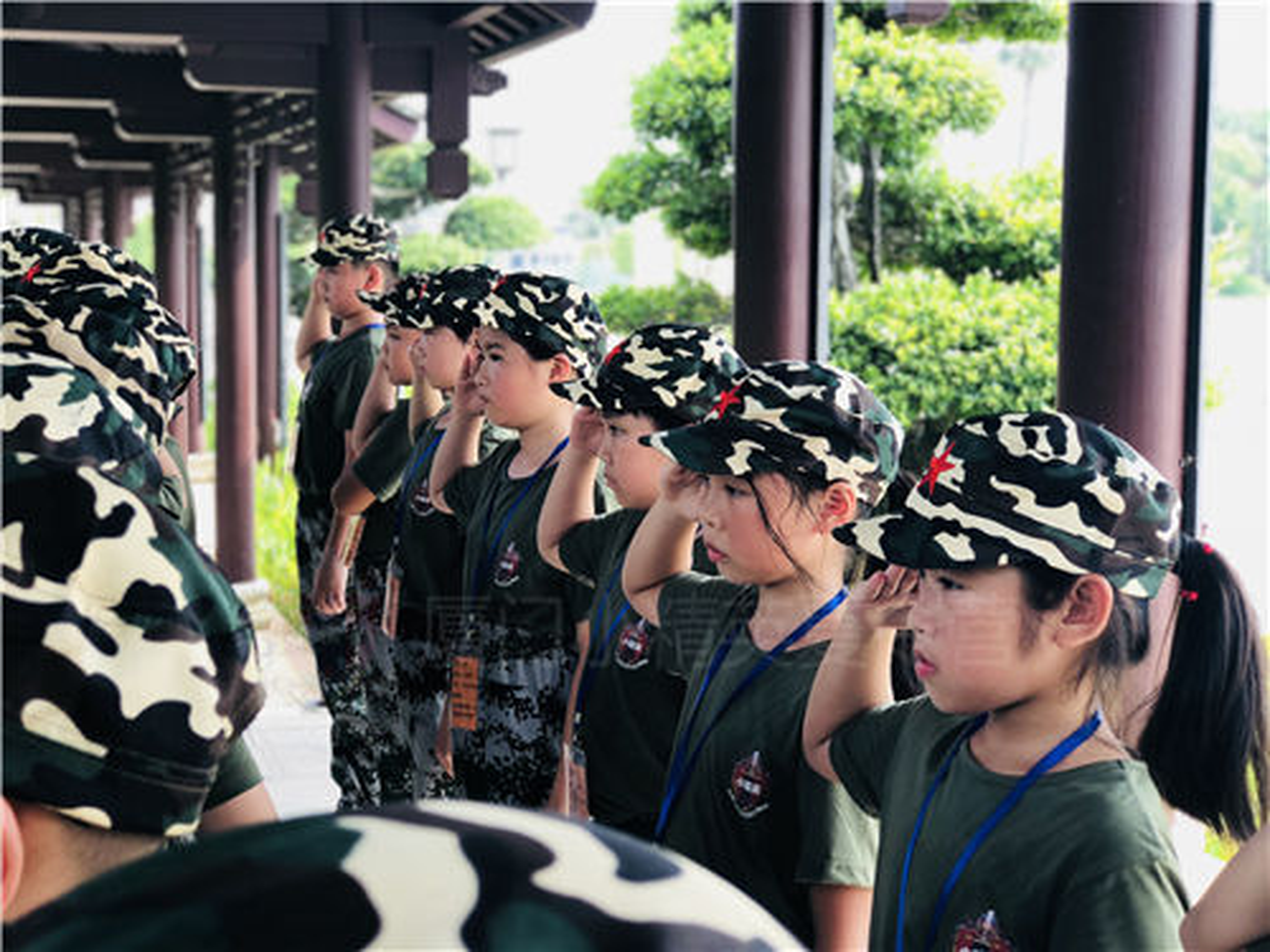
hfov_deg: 33.8
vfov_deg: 25.7
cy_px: 476
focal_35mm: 57
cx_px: 635
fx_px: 2091
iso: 32
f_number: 2.8
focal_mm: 6.6
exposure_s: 1/100
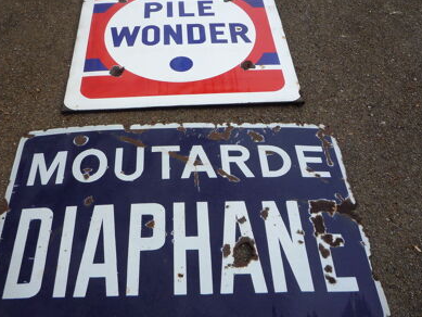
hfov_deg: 49.9
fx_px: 451
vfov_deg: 38.7
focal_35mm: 37
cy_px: 148
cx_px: 177
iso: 100
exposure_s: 1/400
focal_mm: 5.2
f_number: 4
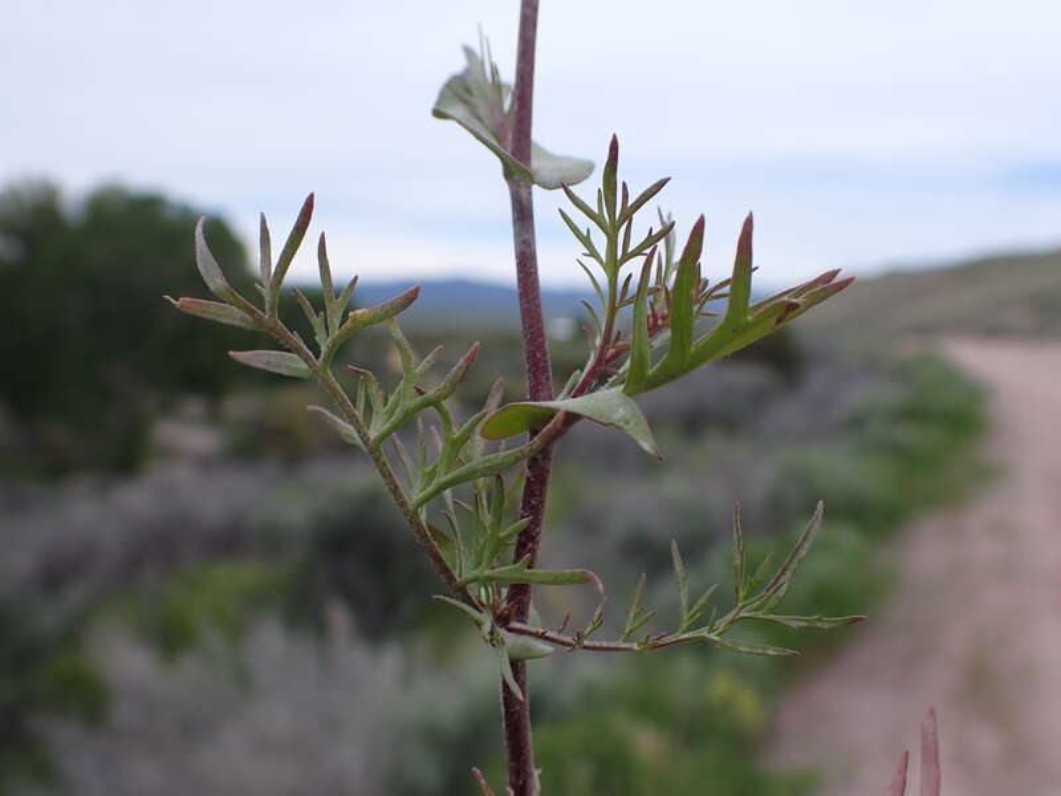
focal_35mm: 30
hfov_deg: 60.0
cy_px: 398
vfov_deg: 46.8
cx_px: 530
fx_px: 920
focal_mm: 5.4
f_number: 3.2
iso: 100
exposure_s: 1/800
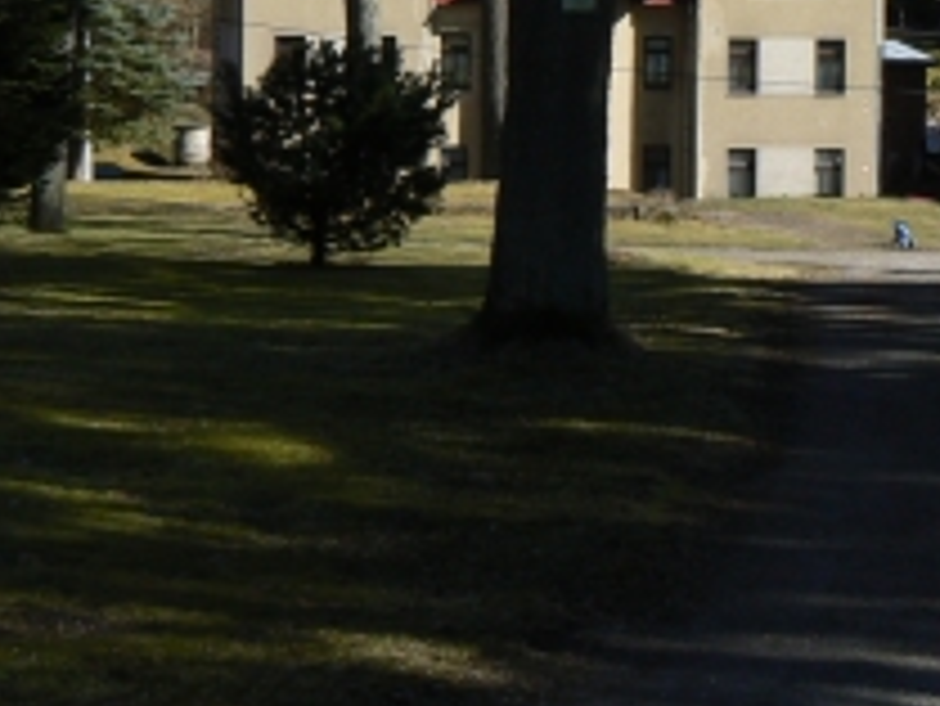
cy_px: 11
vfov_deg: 13.3
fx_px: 2989
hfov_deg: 17.8
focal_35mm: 110
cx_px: 594
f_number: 5.6
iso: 80
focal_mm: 7.7
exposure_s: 1/400
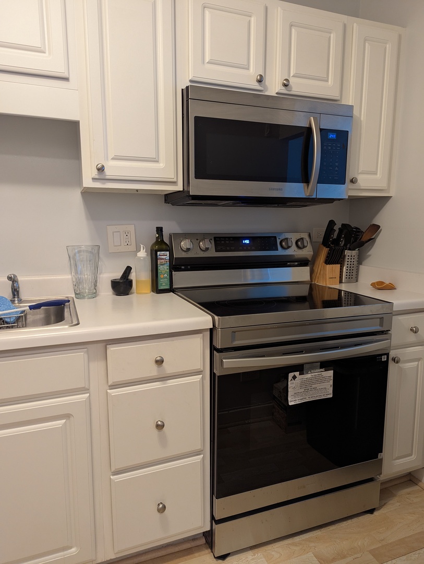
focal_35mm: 24
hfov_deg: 56.9
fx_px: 391
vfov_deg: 71.5
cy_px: 282
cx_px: 212
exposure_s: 1/28.2
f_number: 1.85
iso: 165
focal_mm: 6.81
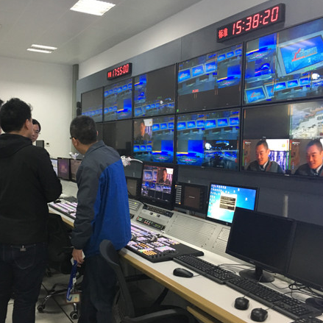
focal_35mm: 35
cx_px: 122
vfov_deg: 47.2
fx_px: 369
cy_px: 160
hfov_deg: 46.8
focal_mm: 4.15
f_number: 2.2
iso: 200
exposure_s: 1/17
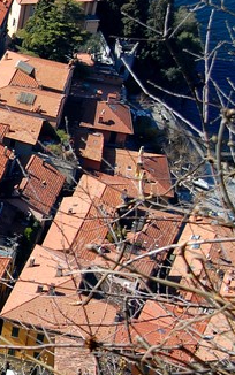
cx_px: -219
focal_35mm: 165
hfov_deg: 7.7
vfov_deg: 12.7
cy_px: 126
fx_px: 1689
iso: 200
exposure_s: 1/320
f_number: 9
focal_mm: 44
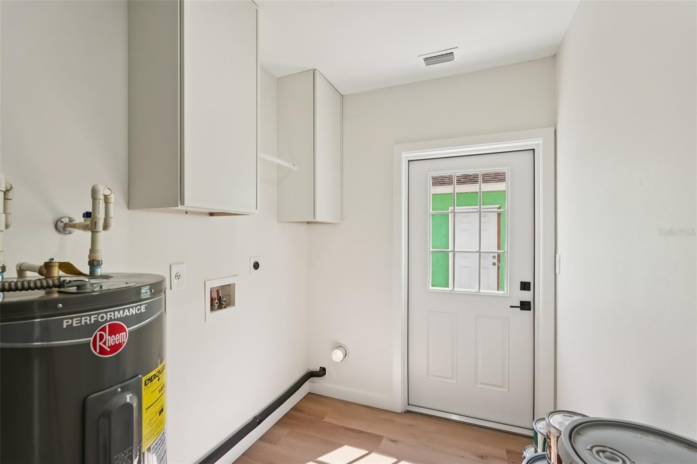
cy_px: 232
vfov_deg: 73.7
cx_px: 348
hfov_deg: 96.7
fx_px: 310
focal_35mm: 16
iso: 400
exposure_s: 1/125
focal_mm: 16
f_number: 8
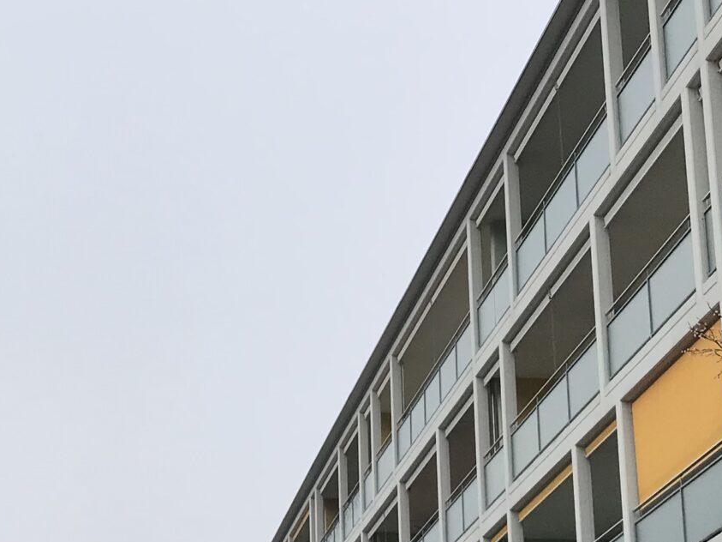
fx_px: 1773
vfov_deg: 17.2
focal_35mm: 85
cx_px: -22
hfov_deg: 22.1
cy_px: 452
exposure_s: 1/1212
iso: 20
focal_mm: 3.99
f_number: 1.8
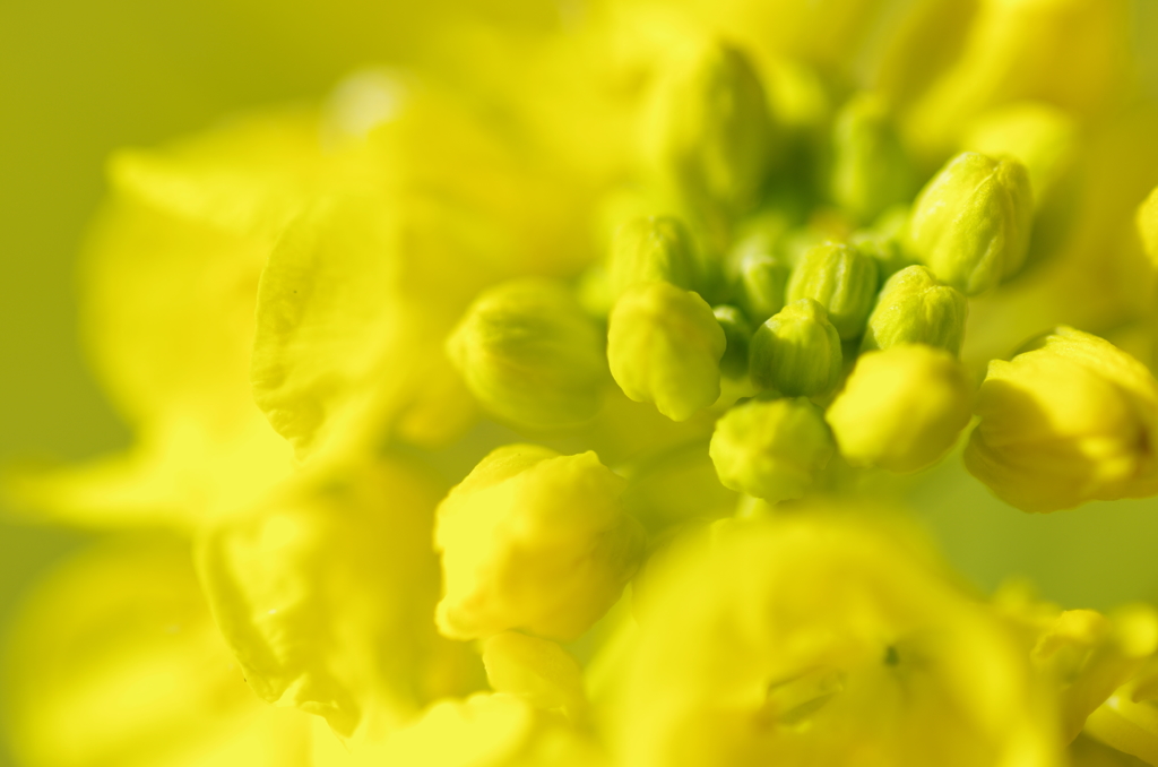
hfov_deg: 15.2
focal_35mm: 135
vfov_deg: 10.1
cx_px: 579
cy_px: 384
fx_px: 4333
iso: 100
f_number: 2.8
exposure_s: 1/500
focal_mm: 90
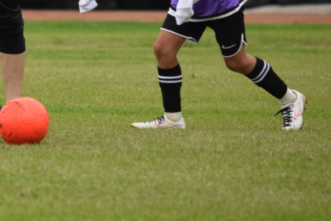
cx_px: -55
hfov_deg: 2.8
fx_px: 6815
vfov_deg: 1.9
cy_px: -18
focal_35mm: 741
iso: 3200
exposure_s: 1/1250
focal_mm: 195
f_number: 5
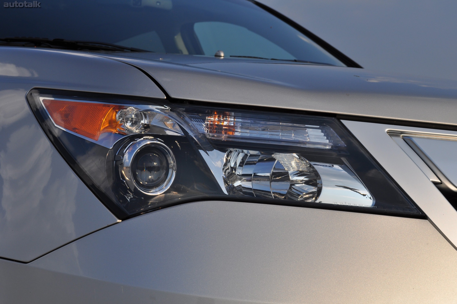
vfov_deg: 20.1
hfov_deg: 29.9
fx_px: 856
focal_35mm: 68
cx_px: 228
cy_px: 152
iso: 200
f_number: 11
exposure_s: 1/500
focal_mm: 45
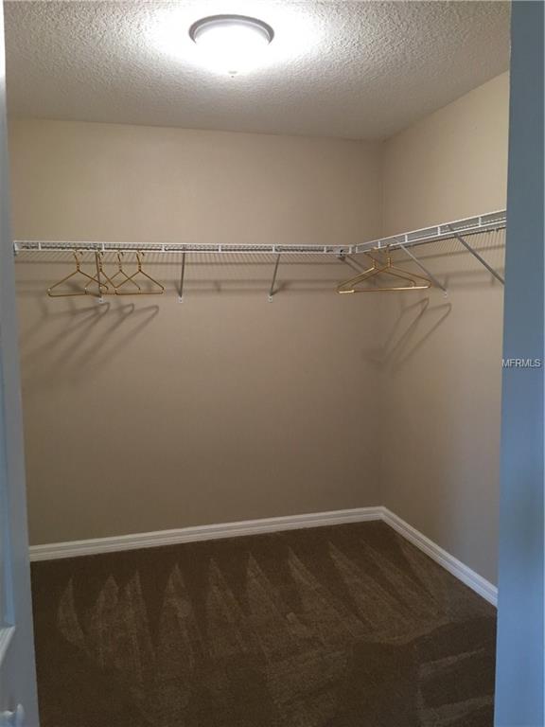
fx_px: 609
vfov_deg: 61.7
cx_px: 272
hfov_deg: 48.2
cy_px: 364
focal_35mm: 29
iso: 100
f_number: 2.2
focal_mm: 4.15
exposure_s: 1/15
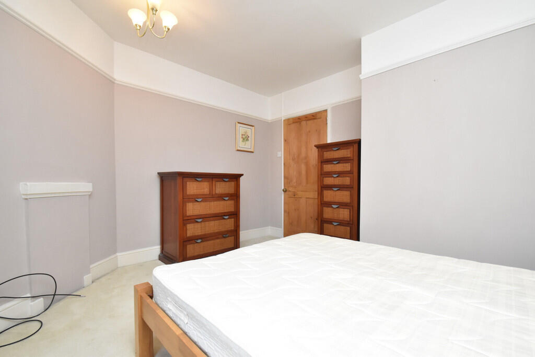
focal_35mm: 15
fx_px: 223
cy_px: 178
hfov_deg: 100.4
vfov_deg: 77.3
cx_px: 268
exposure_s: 1/60
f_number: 10
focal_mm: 10
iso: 1600
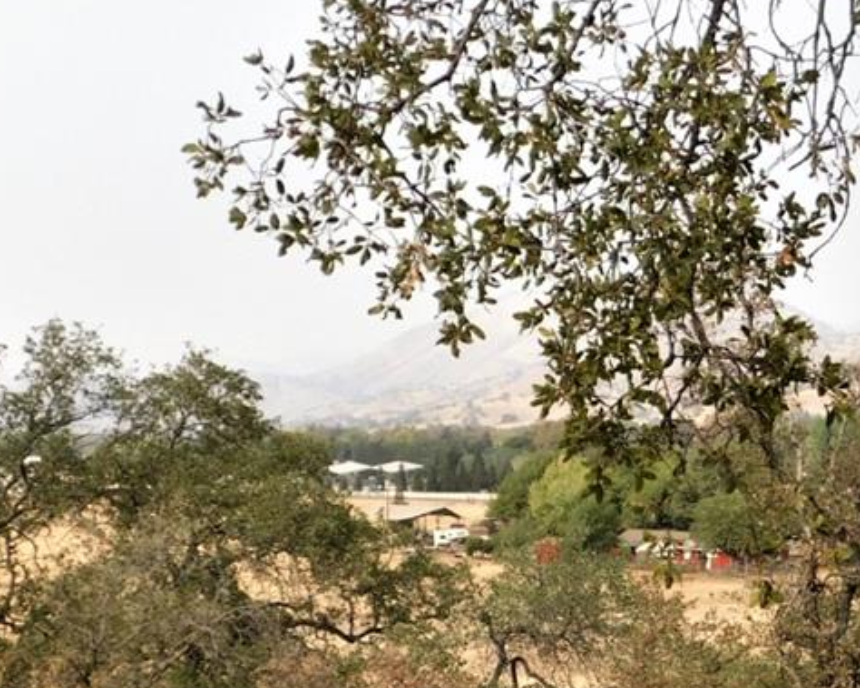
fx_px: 1807
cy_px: 655
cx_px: 553
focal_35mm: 71
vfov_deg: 21.0
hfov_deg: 26.7
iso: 125
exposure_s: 1/1000
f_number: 3
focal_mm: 4
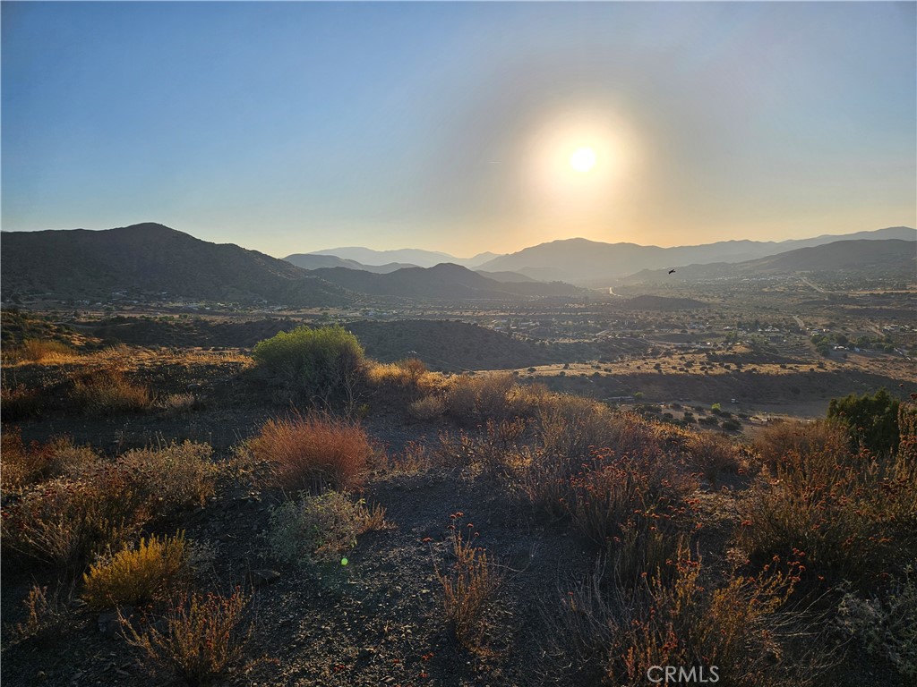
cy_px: 344
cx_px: 458
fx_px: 609
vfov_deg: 58.9
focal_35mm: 23
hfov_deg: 73.9
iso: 25
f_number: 1.8
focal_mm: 5.4
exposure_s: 1/2820
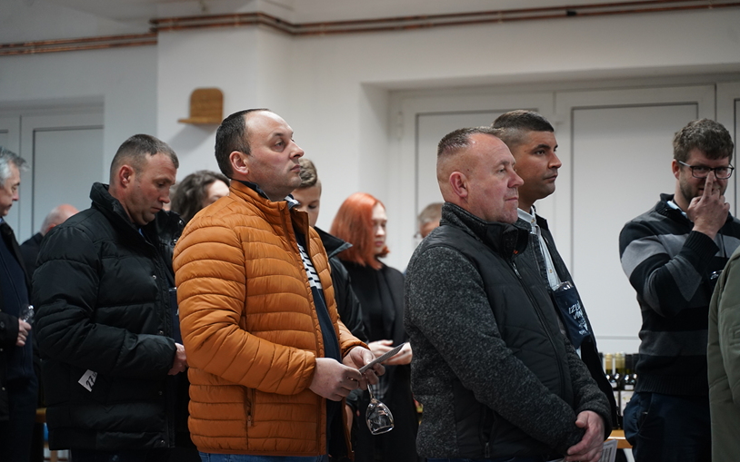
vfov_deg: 16.9
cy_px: 236
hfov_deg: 26.8
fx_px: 1553
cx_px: 372
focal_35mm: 77
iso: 2000
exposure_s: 1/100
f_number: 2.8
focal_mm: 75
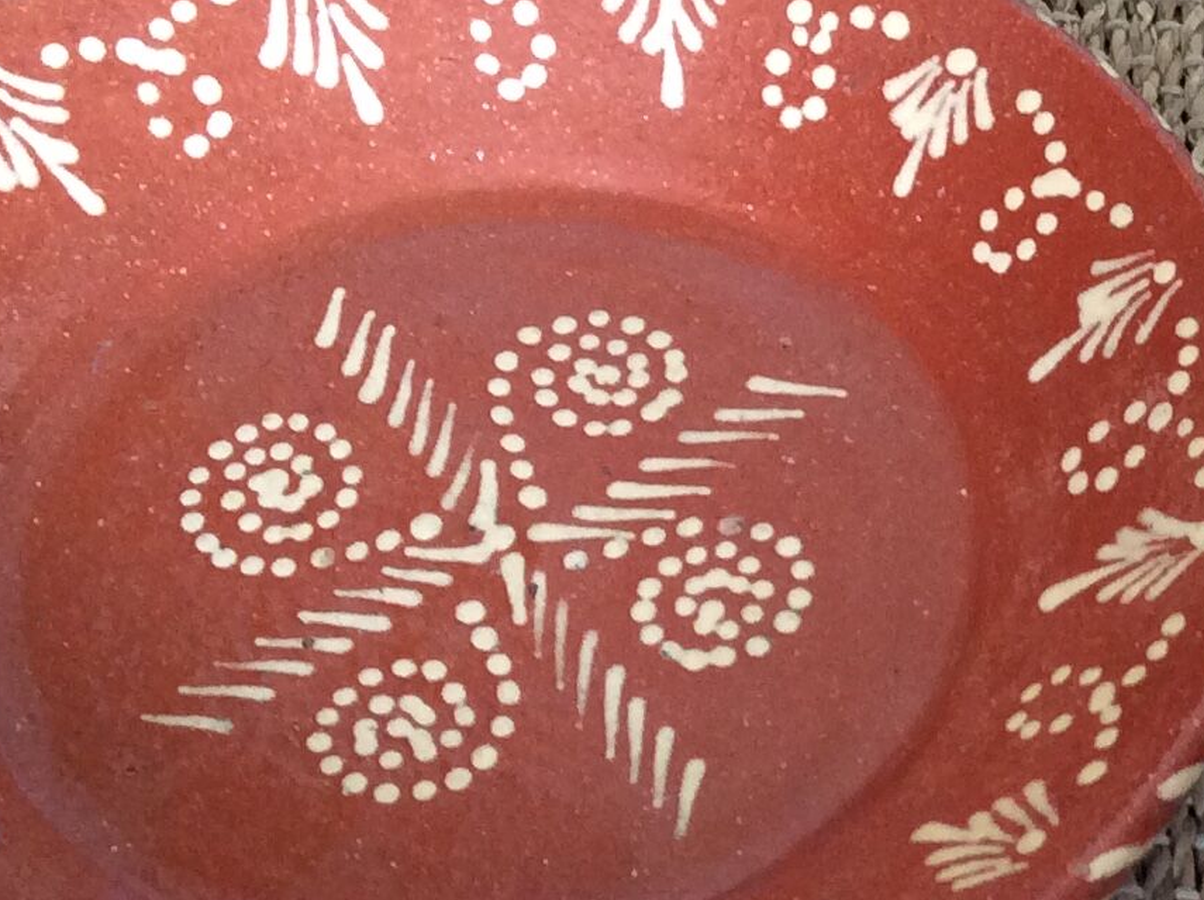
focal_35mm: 97
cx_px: 1224
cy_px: 438
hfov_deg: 19.6
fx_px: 3370
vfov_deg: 15.2
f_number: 2.4
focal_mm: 3.3
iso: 125
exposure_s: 1/25
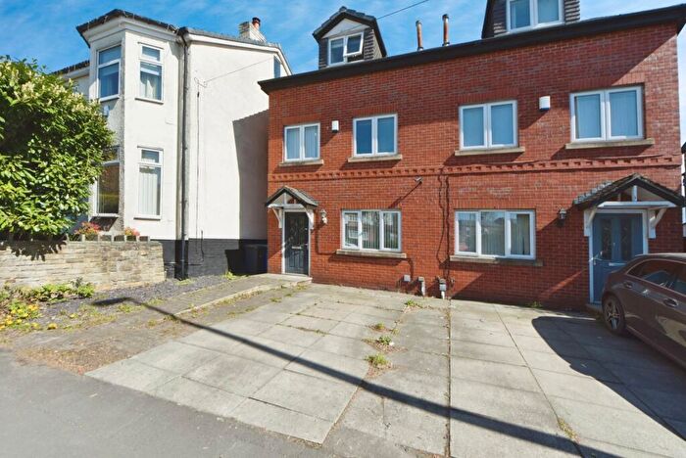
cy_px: 229
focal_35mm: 14
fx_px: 267
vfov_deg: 81.3
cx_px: 343
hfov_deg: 104.2
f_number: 11
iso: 500
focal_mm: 14
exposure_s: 1/800
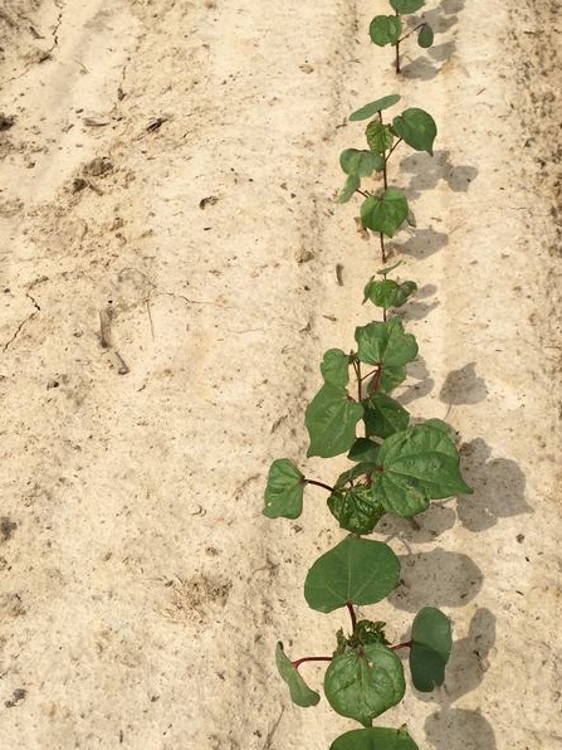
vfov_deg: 40.4
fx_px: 1017
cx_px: 382
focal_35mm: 47
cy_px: 401
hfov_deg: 30.6
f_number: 2.2
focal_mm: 4.12
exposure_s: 1/3425
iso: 40
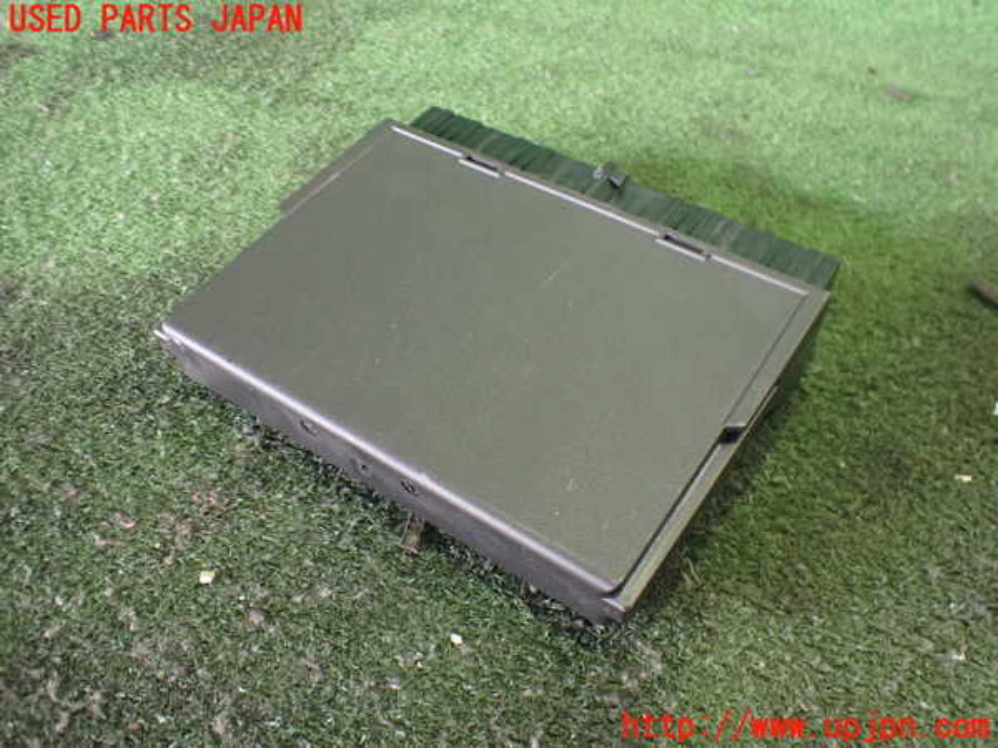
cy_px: 374
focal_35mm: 30
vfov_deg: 46.8
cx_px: 499
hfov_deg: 60.0
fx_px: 865
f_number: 2.3
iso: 800
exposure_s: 1/40
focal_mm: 5.4
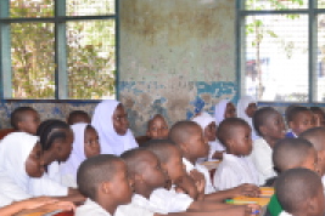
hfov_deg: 24.4
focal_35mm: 81
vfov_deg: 16.9
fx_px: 731
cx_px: 287
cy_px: 103
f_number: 5
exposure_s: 1/60
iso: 800
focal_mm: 32
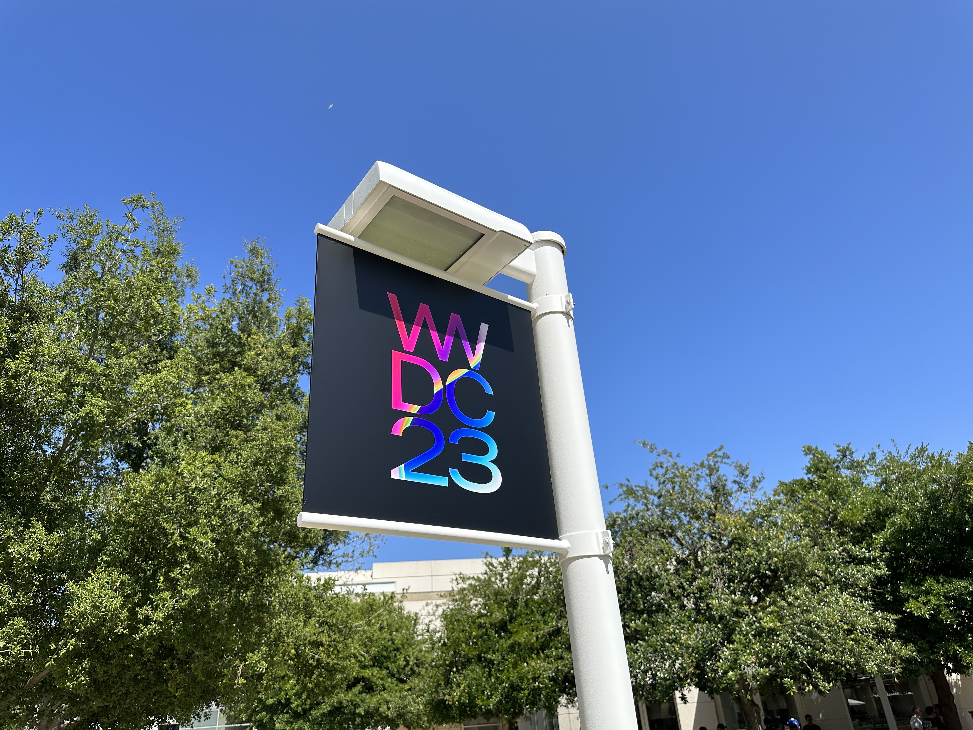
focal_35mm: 24
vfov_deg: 56.8
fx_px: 675
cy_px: 365
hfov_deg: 71.6
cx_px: 486
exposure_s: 1/3717
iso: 80
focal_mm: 6.86
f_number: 1.78
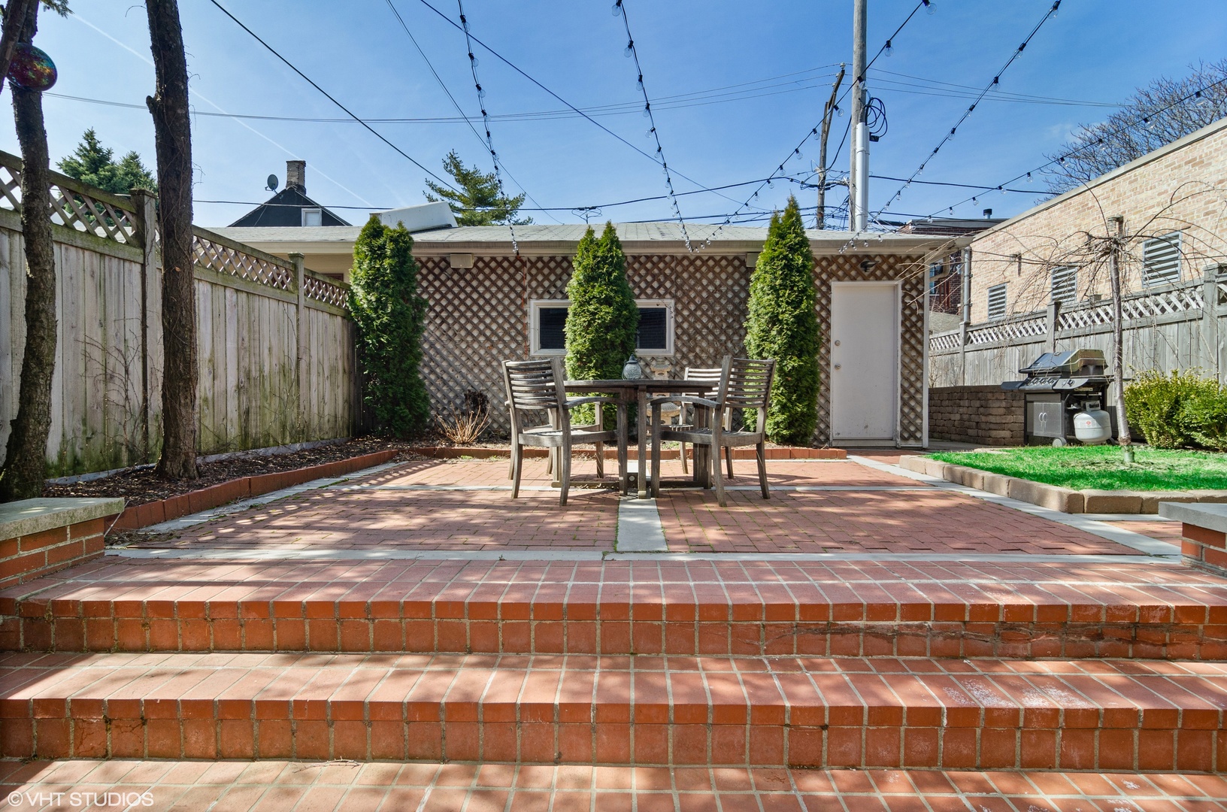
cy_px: 406
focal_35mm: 18
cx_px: 614
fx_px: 612
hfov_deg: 90.1
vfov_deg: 67.1
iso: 200
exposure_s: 1/125
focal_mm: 12
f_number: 8
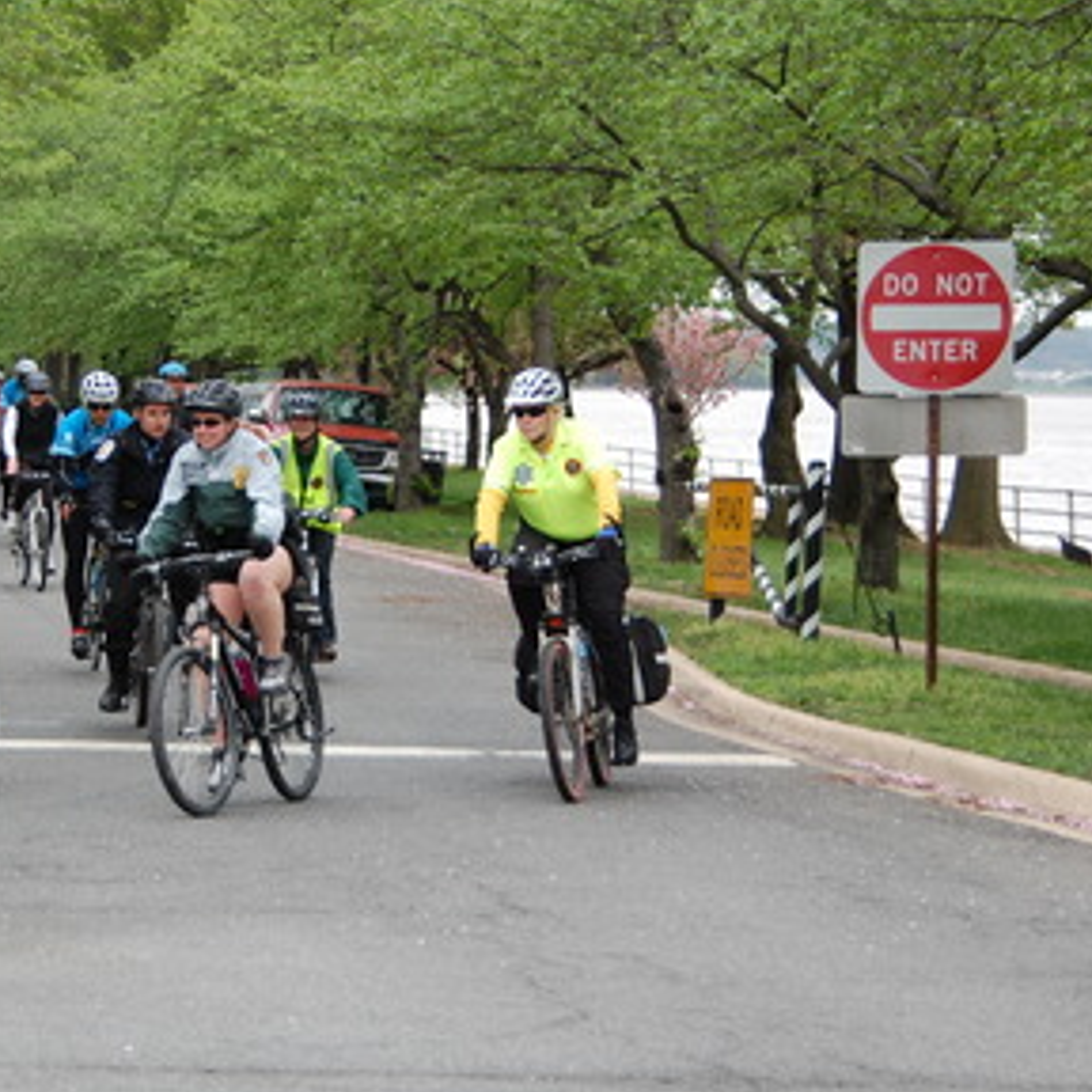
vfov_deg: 13.6
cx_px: 233
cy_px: 542
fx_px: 4568
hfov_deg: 13.6
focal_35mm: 128
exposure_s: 1/320
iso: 400
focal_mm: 58
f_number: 5
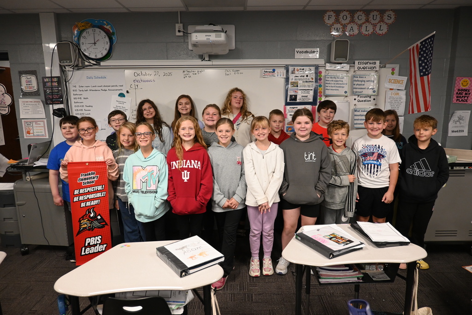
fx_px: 315
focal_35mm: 24
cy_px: 158
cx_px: 236
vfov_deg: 53.1
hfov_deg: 73.7
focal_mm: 16
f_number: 3.5
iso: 1250
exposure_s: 1/125
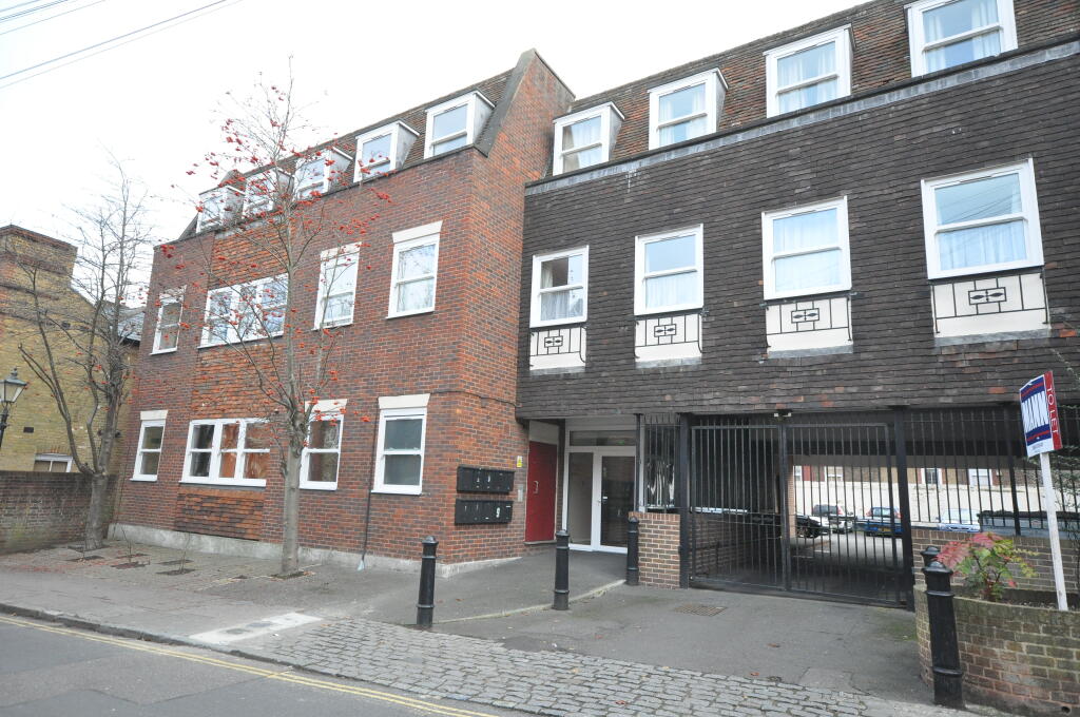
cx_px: 540
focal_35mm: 21
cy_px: 358
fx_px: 629
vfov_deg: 59.4
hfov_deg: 81.3
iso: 1600
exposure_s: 1/250
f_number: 8
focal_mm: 14
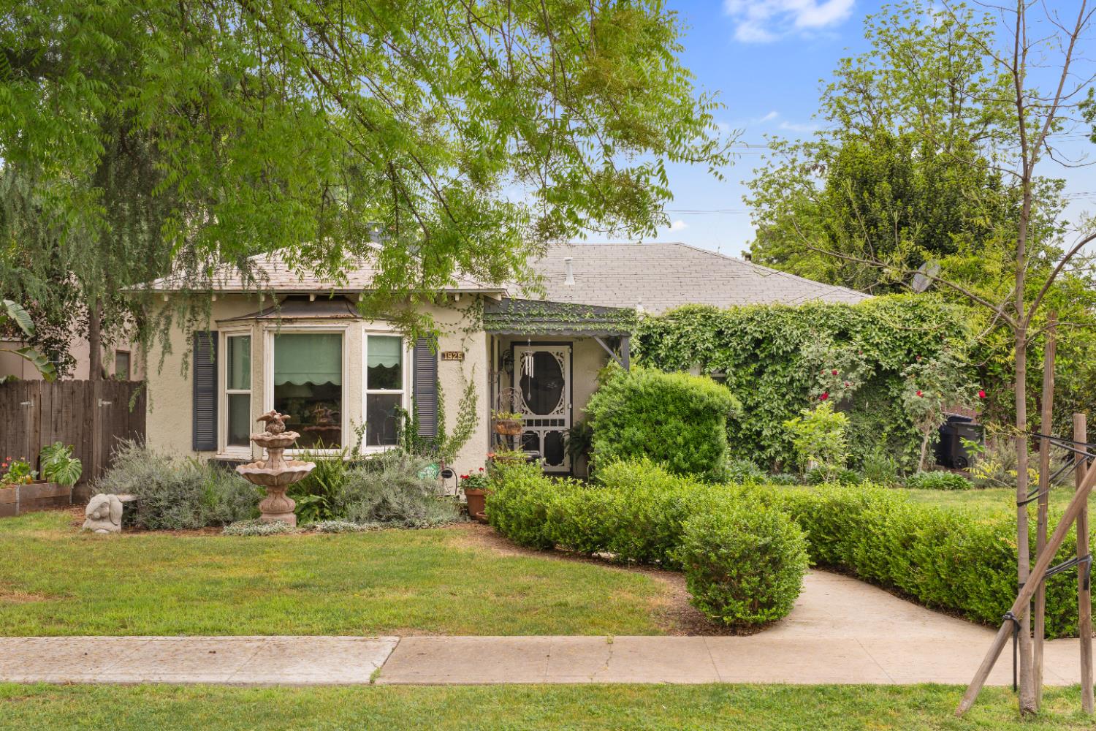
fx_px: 1256
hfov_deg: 47.2
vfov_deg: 32.4
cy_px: 366
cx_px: 548
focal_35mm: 41
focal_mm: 27.5
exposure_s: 1/40
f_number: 9
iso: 100
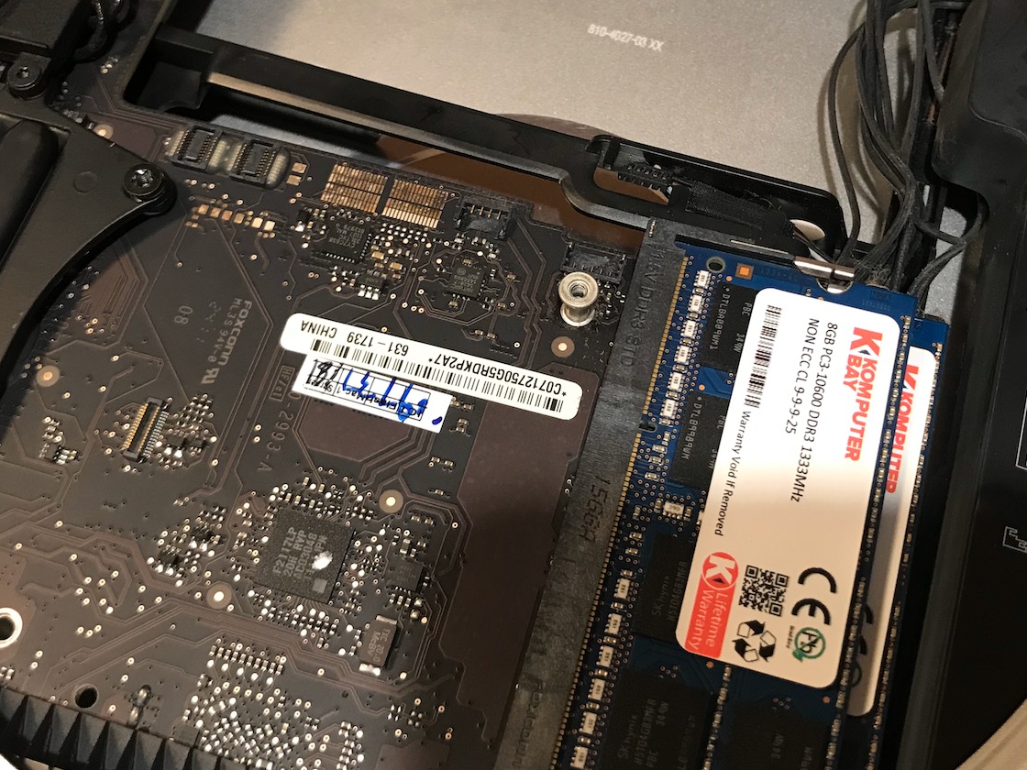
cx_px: 530
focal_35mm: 42
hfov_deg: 44.8
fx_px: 1246
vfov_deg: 34.3
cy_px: 318
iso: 40
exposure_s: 1/15
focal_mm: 3.99
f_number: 1.8
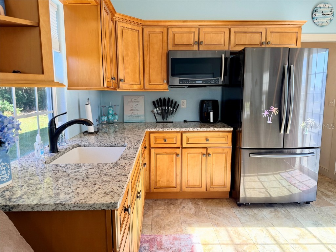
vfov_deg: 56.8
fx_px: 233
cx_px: 168
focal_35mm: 24
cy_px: 126
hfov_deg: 71.6
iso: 64
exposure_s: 1/164
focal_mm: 6.76
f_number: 1.78
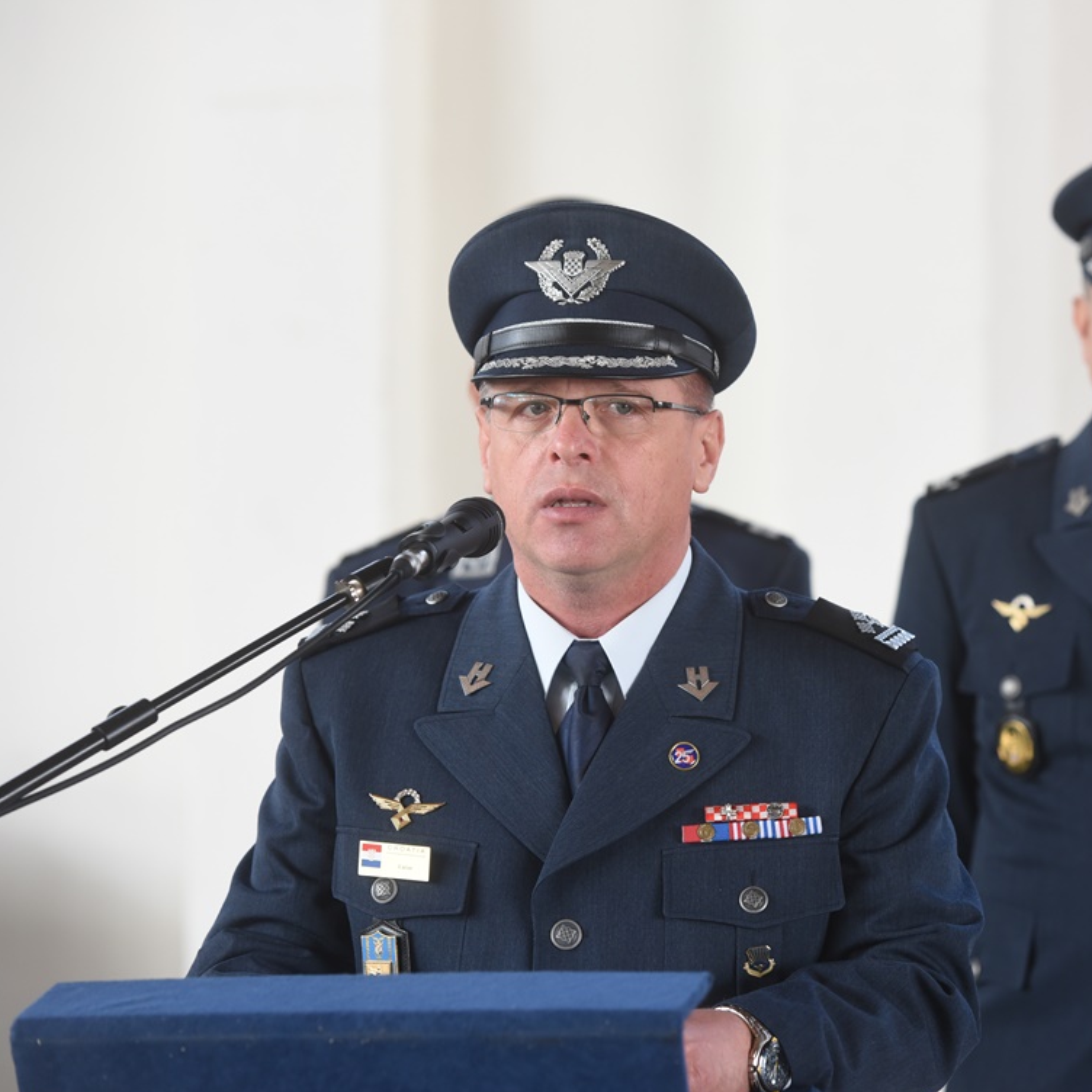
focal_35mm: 169
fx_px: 6032
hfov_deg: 10.3
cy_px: 550
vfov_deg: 10.3
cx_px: 757
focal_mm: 130
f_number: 5
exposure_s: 1/160
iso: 1000
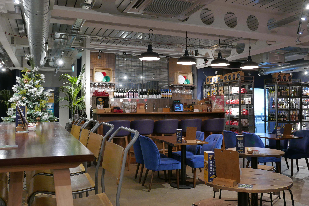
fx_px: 283
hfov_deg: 57.2
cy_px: 103
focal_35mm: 33
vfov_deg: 40.0
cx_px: 154
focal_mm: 14.9
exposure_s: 1/30
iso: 800
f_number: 2.8
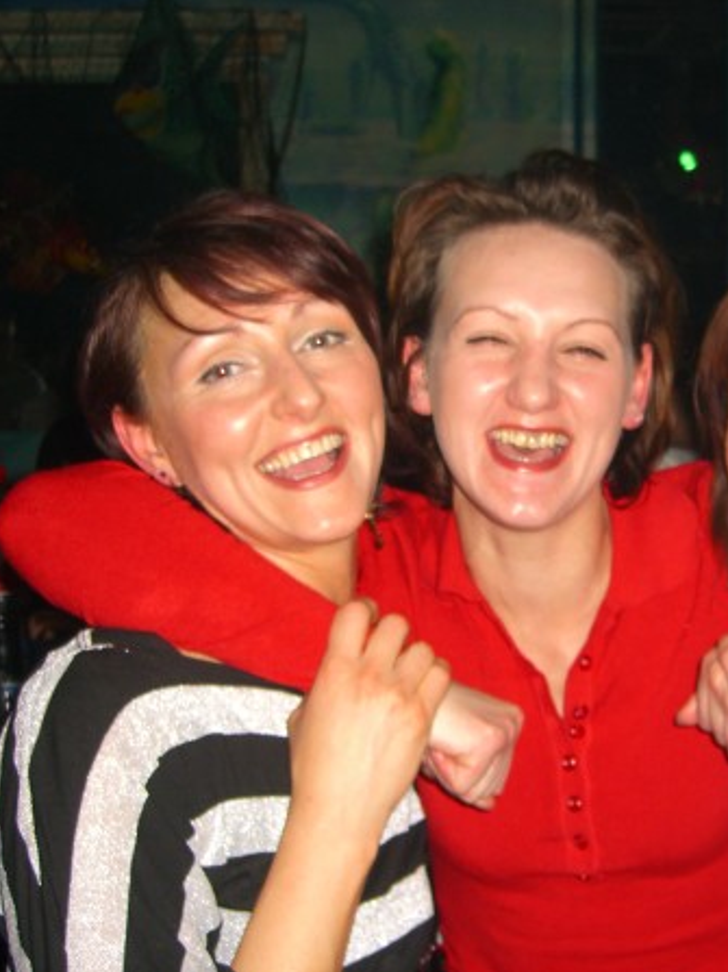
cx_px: 565
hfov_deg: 28.0
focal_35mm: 51
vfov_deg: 37.5
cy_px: 485
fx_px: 1431
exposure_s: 1/60
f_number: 2.8
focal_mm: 7.9
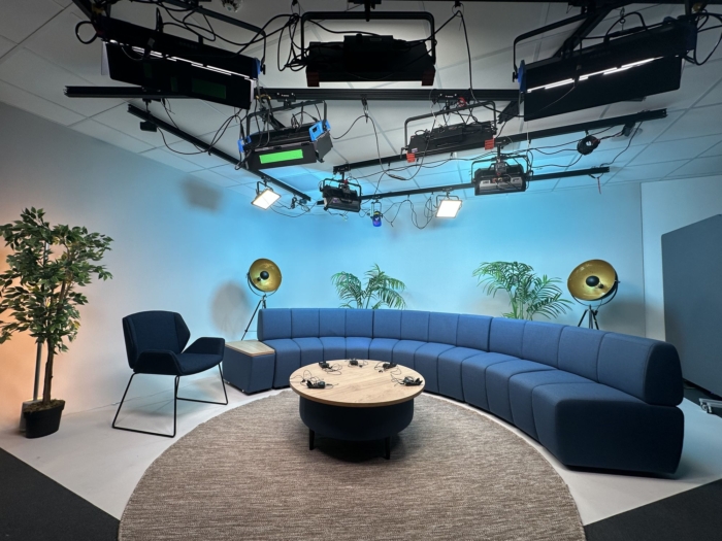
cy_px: 270
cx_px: 361
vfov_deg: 85.7
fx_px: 292
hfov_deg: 102.1
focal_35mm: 14
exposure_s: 1/99
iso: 50
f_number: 2.2
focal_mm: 2.22
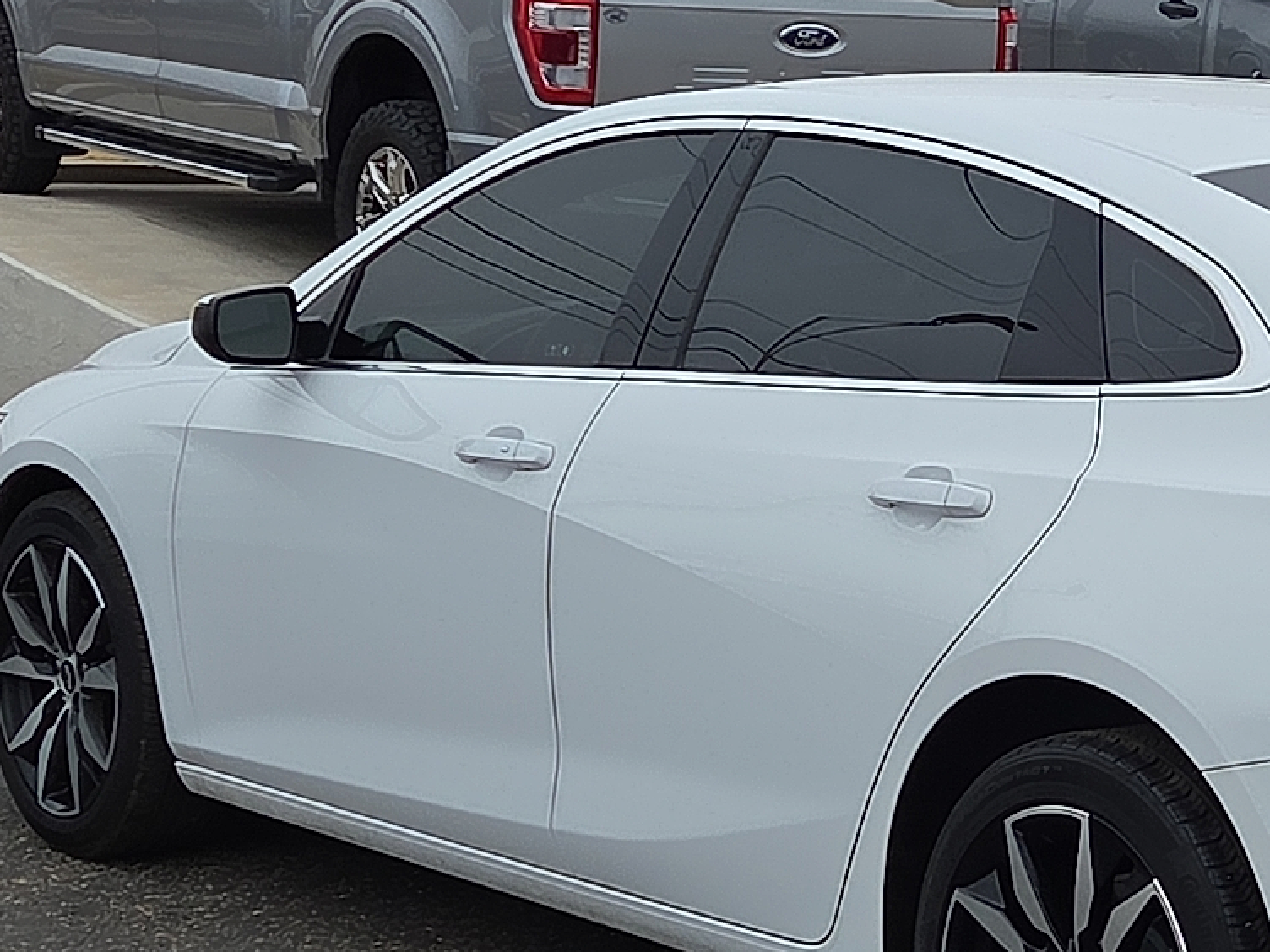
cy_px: 596
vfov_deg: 14.8
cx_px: 1240
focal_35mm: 100
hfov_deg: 19.1
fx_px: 3669
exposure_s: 1/2500
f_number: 1.8
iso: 76
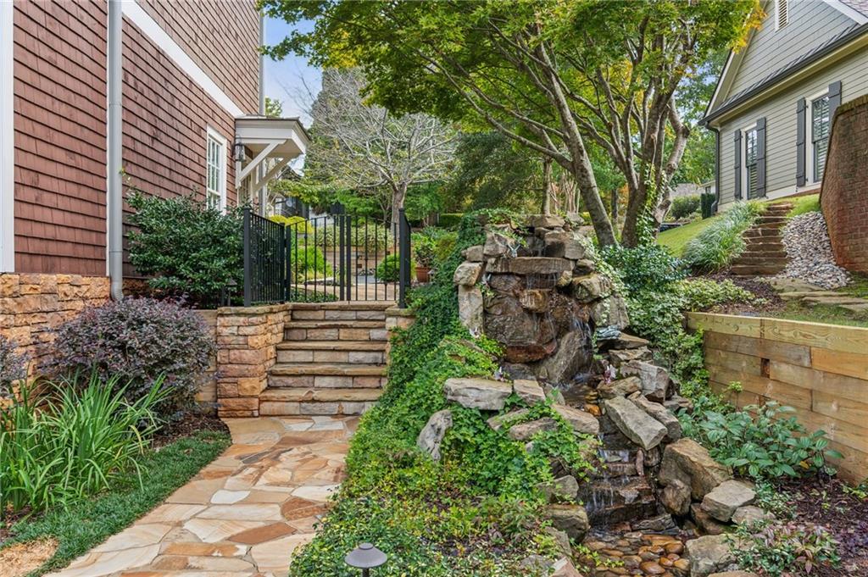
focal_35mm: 30
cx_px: 434
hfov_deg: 62.0
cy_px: 288
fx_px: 723
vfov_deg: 43.5
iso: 100
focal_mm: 20
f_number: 8
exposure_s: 1/25
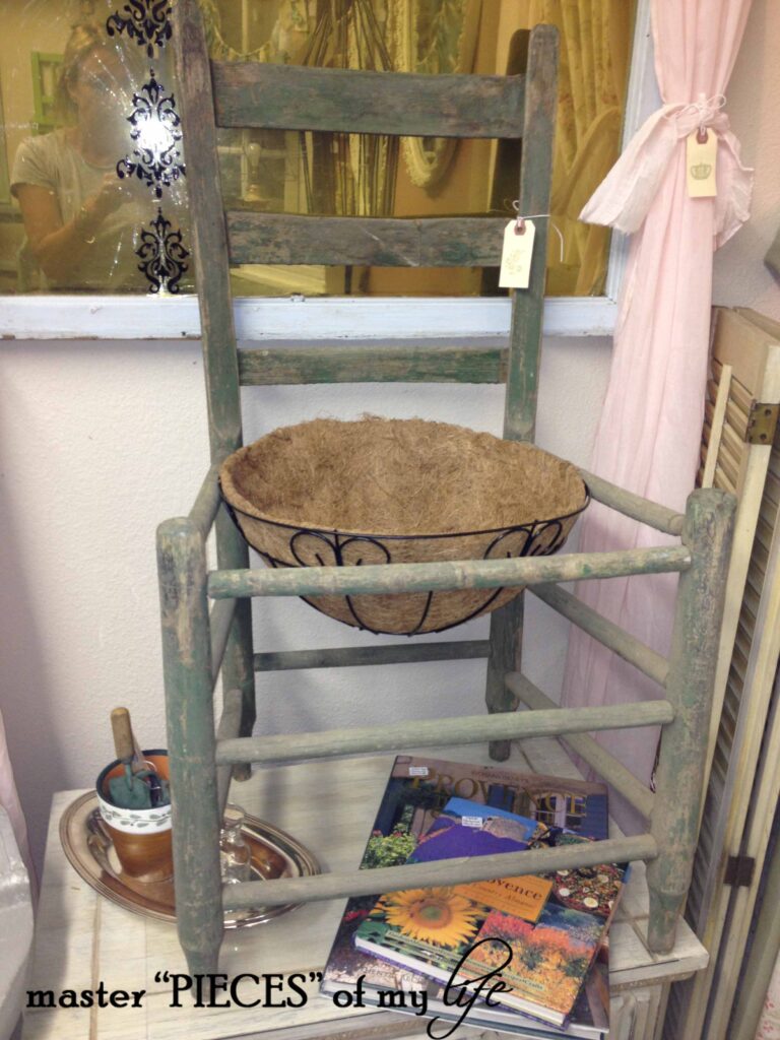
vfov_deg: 52.6
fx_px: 1052
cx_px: 390
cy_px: 520
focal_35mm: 35
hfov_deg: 40.7
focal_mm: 4.28
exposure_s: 1/20
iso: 80
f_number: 2.4
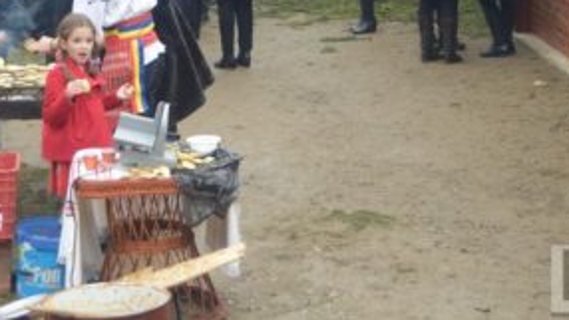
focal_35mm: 111
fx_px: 1675
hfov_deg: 19.3
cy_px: -81
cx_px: 256
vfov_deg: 10.7
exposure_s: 1/125
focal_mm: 32
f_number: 5.6
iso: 400
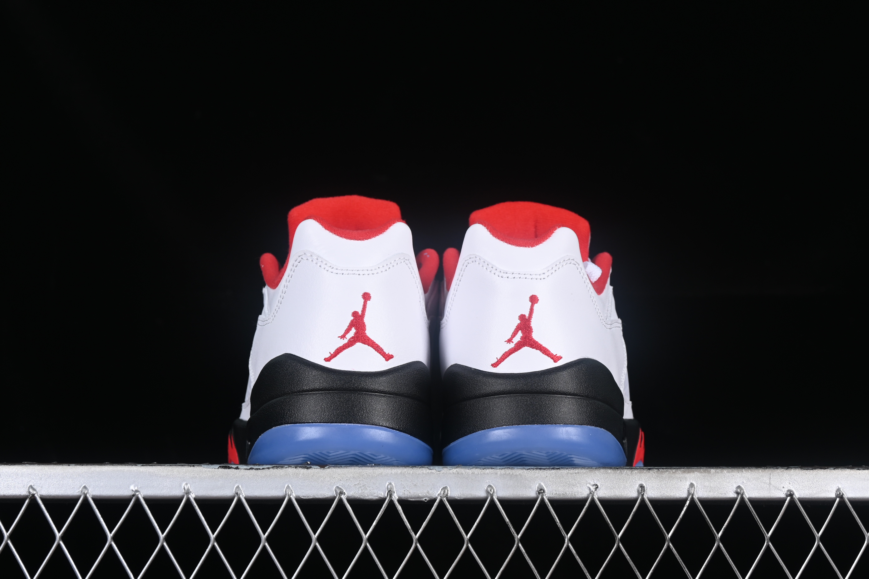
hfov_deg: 27.0
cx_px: 434
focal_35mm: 75
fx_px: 1810
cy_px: 290
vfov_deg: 18.2
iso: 160
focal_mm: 50
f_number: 8
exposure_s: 1/80
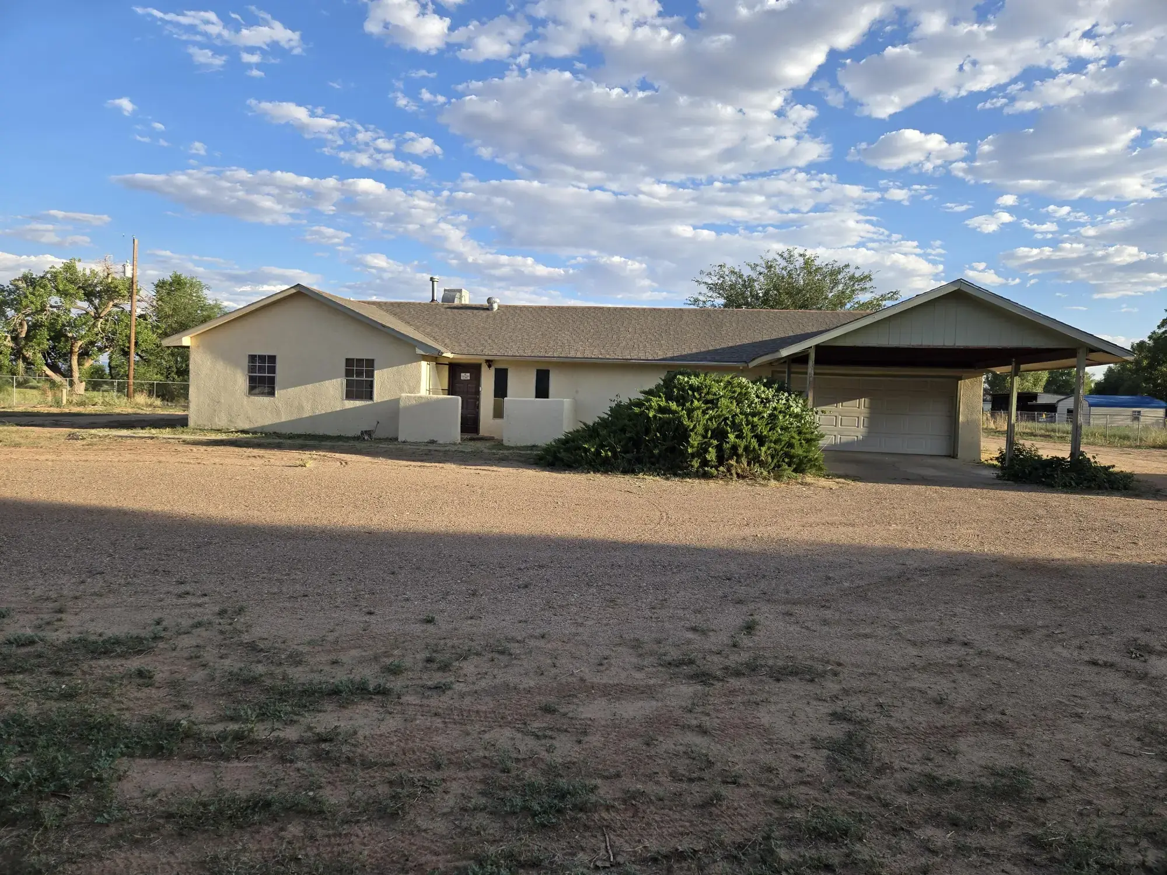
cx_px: 584
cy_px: 438
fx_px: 775
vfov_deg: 58.9
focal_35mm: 23
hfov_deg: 73.9
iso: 25
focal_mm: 5.4
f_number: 1.8
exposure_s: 1/801
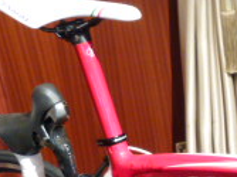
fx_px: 814
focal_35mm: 119
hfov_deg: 15.9
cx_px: 281
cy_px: 314
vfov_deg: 11.6
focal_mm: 5.6
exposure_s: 1/13
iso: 400
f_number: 3.4
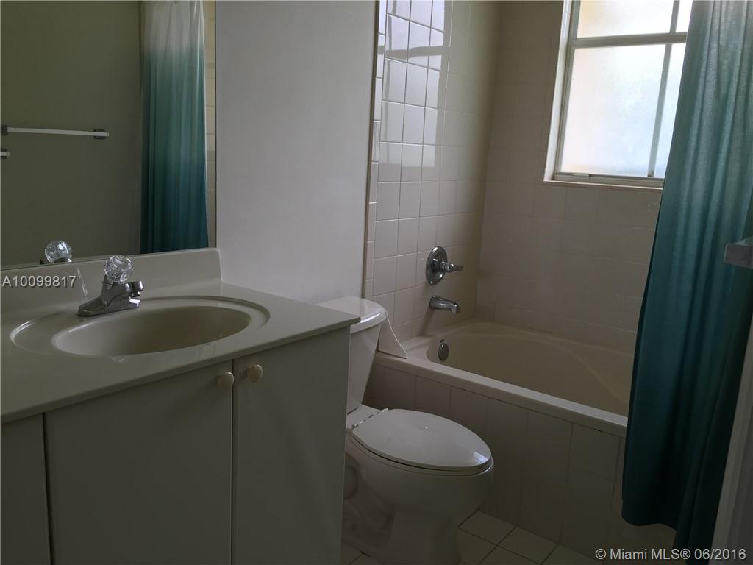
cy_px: 282
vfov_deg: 48.2
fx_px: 631
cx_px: 376
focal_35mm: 29
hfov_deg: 61.7
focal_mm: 4.15
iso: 50
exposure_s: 1/120
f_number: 2.2
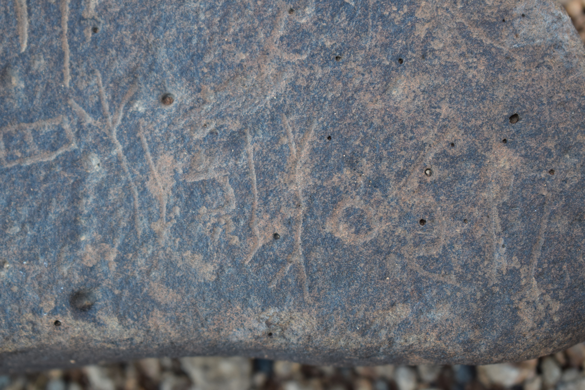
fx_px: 1341
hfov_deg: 24.6
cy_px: 195
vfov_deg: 16.6
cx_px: 292
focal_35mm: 82
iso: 400
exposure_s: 1/125
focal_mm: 55
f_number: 5.6
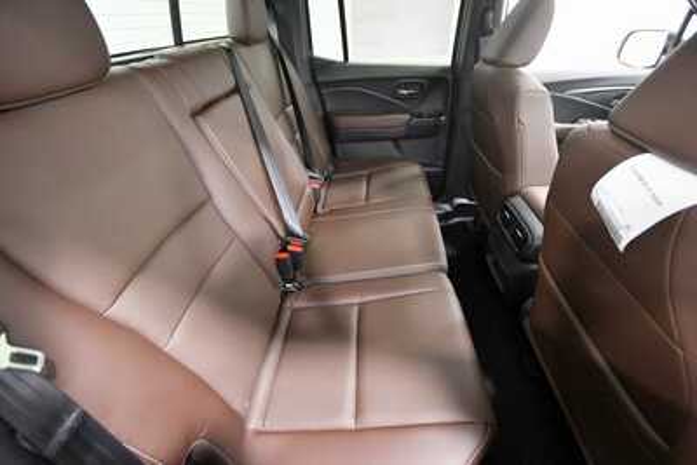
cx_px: 348
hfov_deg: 100.4
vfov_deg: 77.4
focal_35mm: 15
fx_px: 291
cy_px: 232
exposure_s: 1/60
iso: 5000
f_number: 4
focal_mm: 10
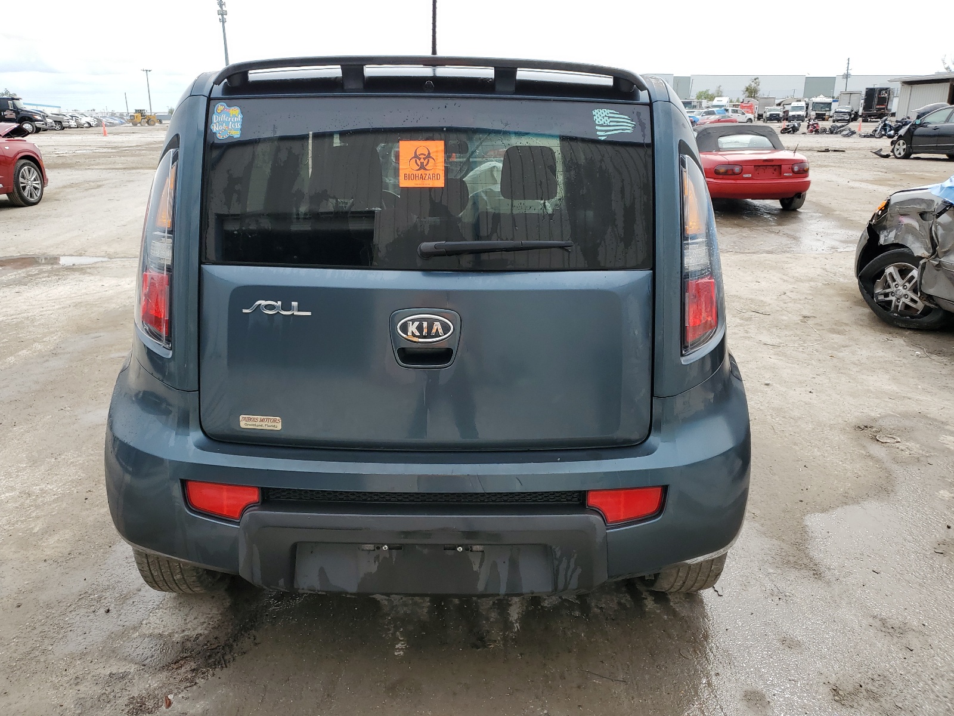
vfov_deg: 53.1
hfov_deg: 67.3
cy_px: 358
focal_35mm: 26
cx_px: 477
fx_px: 717
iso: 50
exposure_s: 1/1429
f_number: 1.5
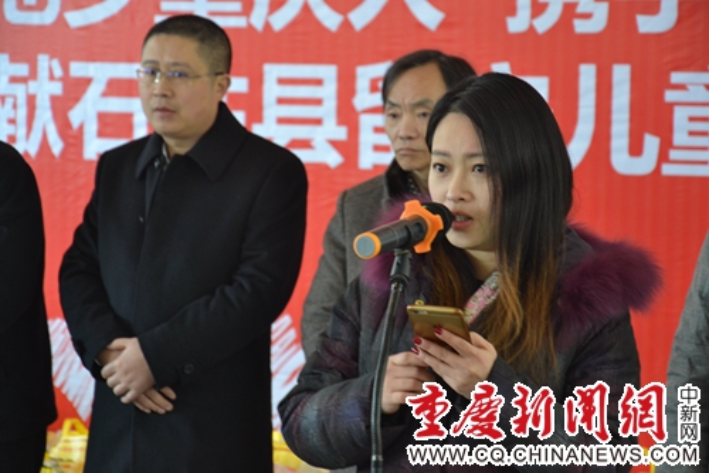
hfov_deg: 16.1
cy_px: 236
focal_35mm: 128
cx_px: 354
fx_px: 2510
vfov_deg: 10.7
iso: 800
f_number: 5.6
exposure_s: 1/15
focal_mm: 85
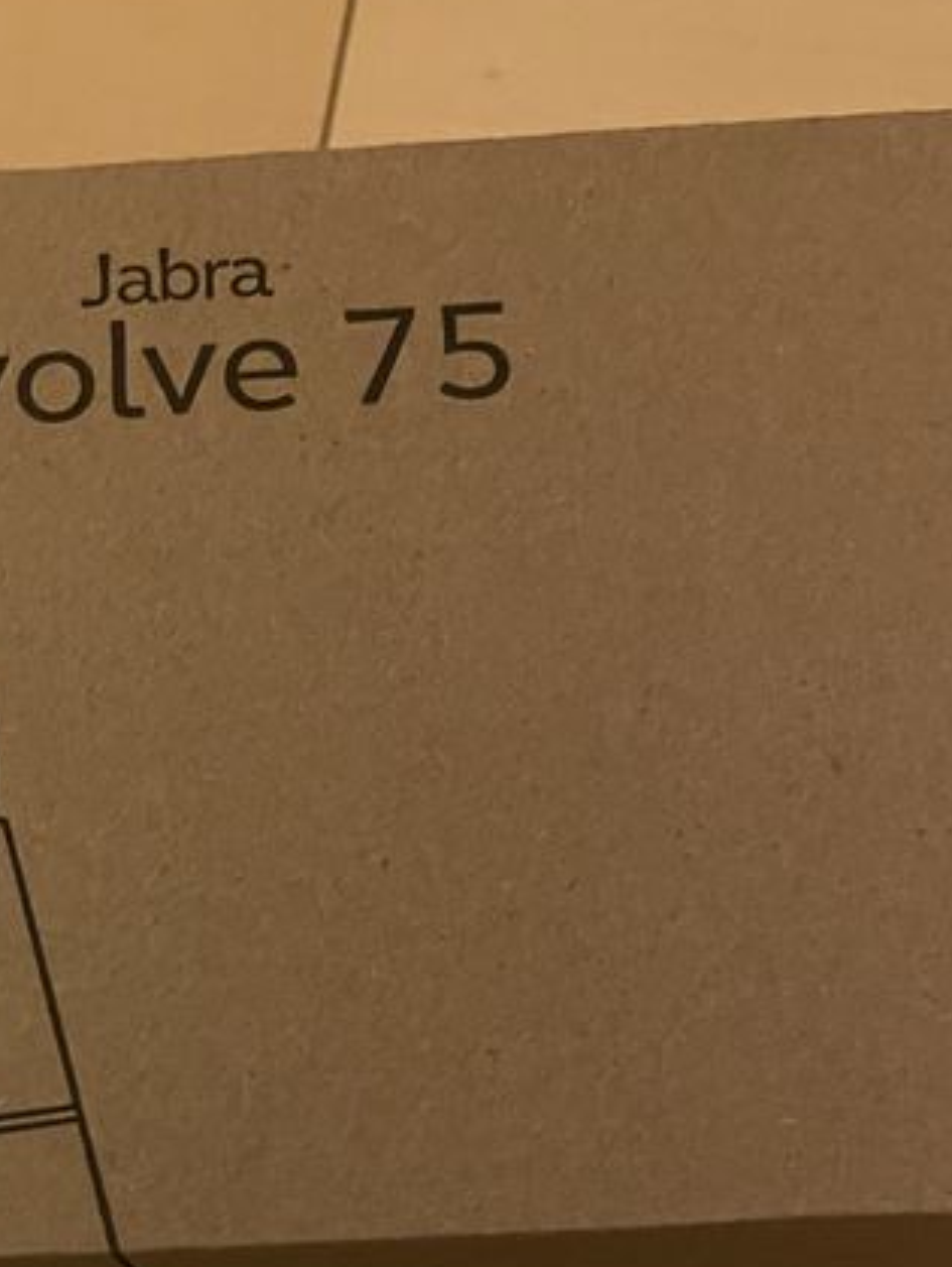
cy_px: 1373
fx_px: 2270
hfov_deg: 23.3
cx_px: 175
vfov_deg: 28.5
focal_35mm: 62
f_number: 1.6
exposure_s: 1/25
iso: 800
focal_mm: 5.1
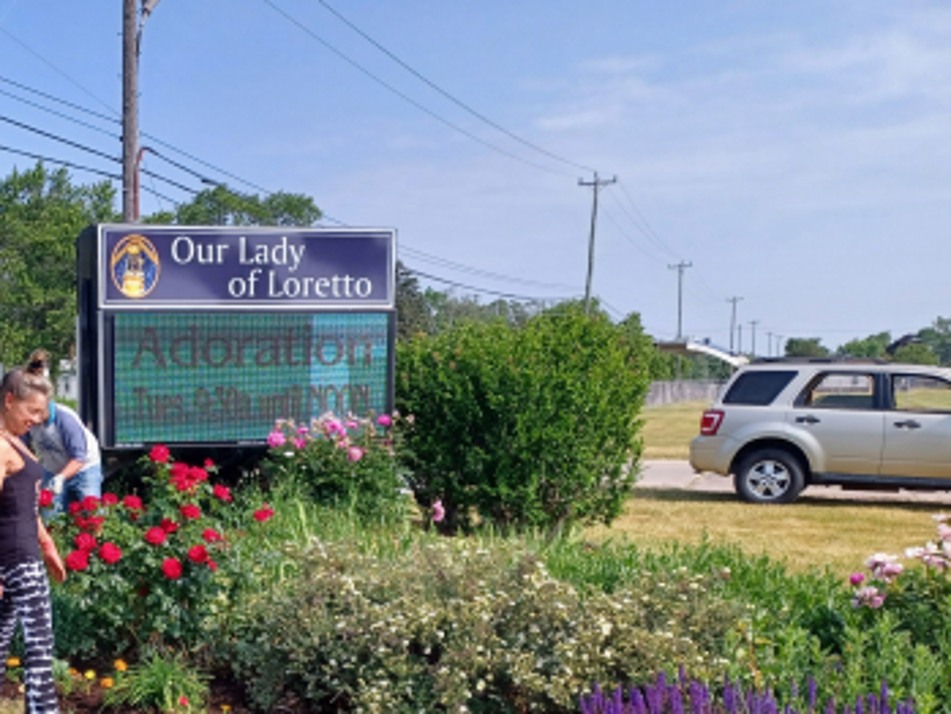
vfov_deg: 32.8
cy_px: 556
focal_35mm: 43
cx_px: 142
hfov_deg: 41.2
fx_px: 1182
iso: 32
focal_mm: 4.6
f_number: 1.8
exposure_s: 1/336
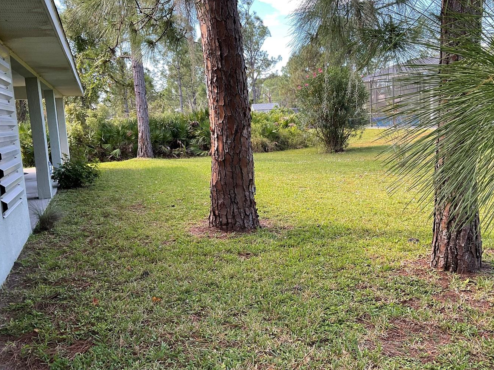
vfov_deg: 40.7
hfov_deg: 52.6
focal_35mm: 35
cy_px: 183
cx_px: 264
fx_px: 499
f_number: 1.8
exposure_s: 1/143
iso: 16
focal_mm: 3
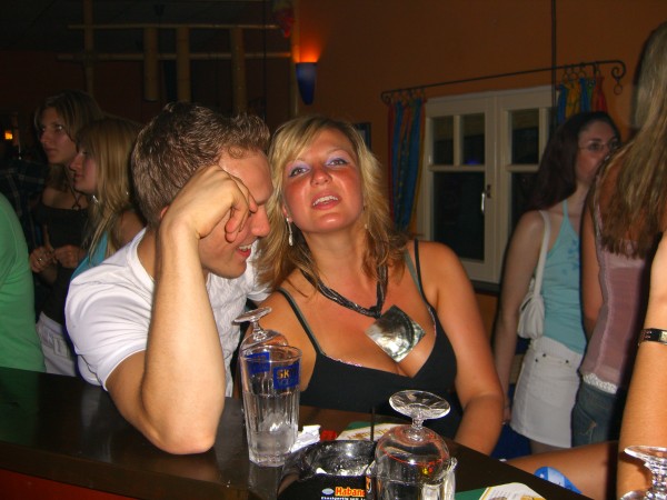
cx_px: 334
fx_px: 732
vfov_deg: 37.7
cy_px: 250
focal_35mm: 38
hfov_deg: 49.0
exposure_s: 1/60
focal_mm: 7.9
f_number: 2.8
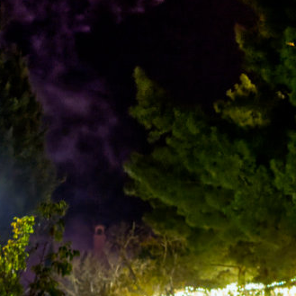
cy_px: 88
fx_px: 1151
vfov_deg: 14.6
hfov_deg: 13.9
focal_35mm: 119
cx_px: 418
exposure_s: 1/25
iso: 6400
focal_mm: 30
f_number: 2
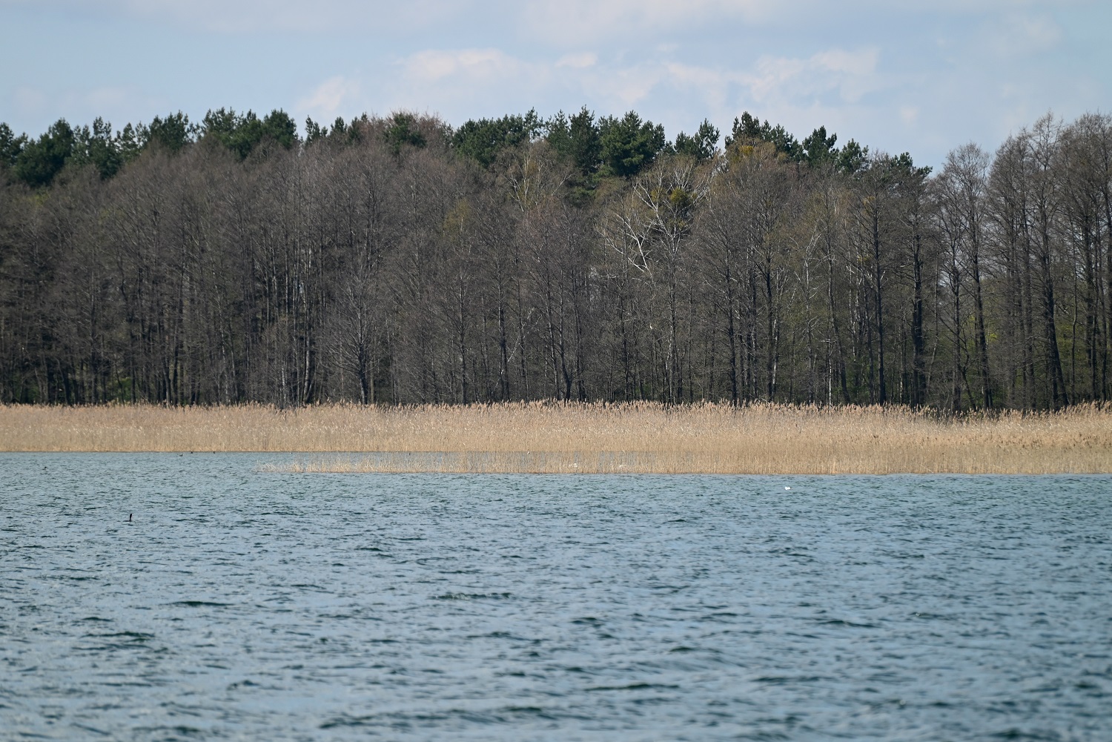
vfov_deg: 4.6
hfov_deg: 6.9
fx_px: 9269
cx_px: 556
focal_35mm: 300
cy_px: 371
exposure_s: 1/1000
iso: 220
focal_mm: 300
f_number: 5.6
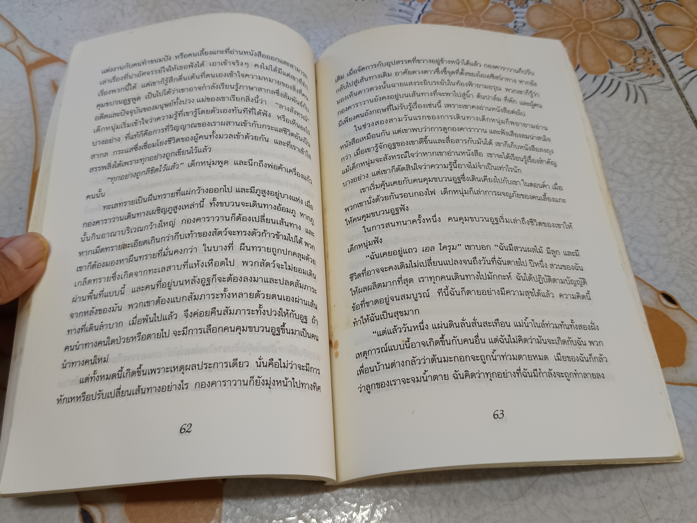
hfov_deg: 71.6
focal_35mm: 24
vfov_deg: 56.8
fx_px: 483
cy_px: 262
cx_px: 348
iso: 498
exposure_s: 1/50
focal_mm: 5.31
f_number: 1.7
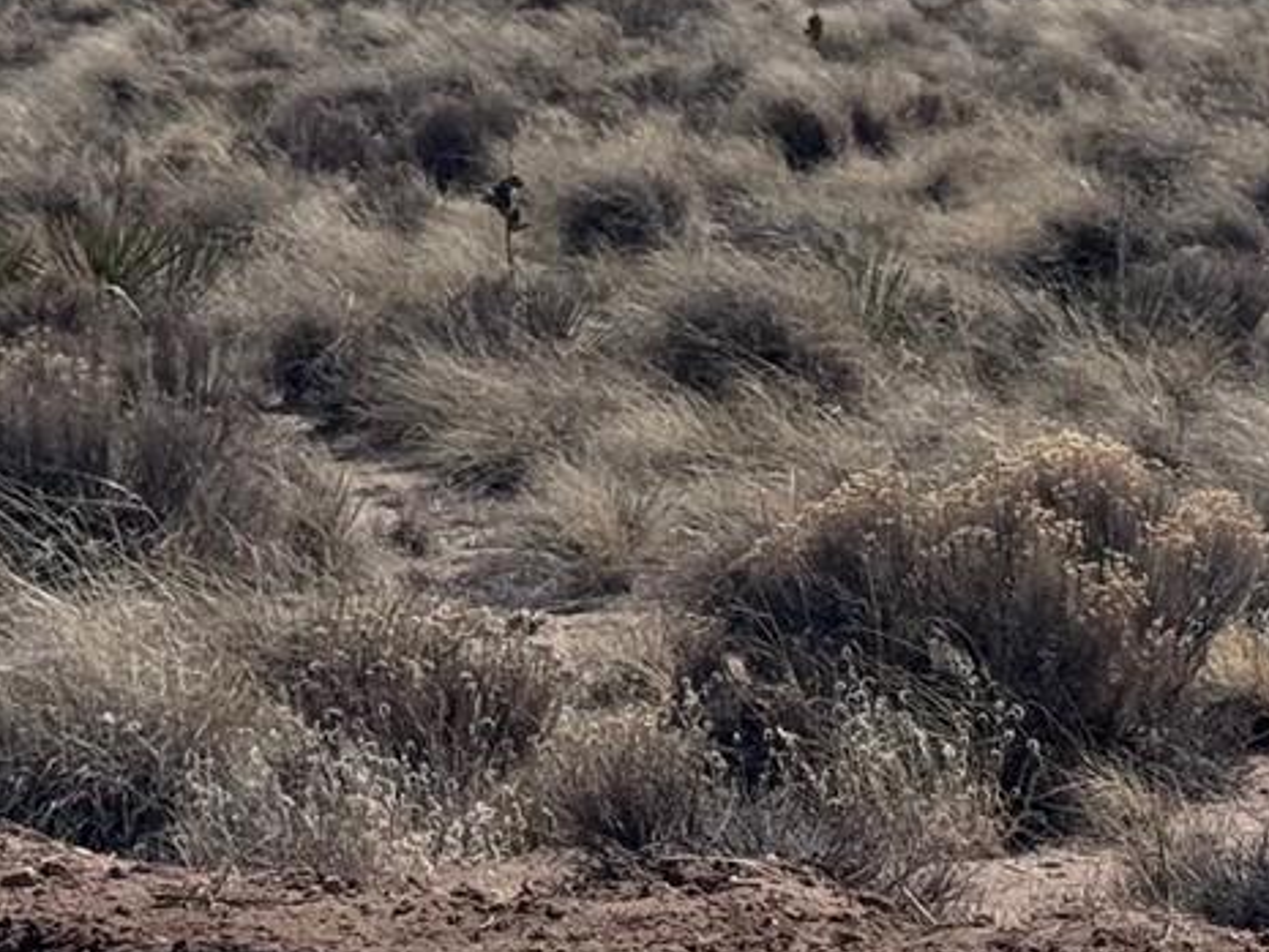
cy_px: -494
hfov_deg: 11.8
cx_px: 1430
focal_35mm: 165
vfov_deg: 8.8
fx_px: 6050
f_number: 1.78
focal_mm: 6.76
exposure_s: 1/15385
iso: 80
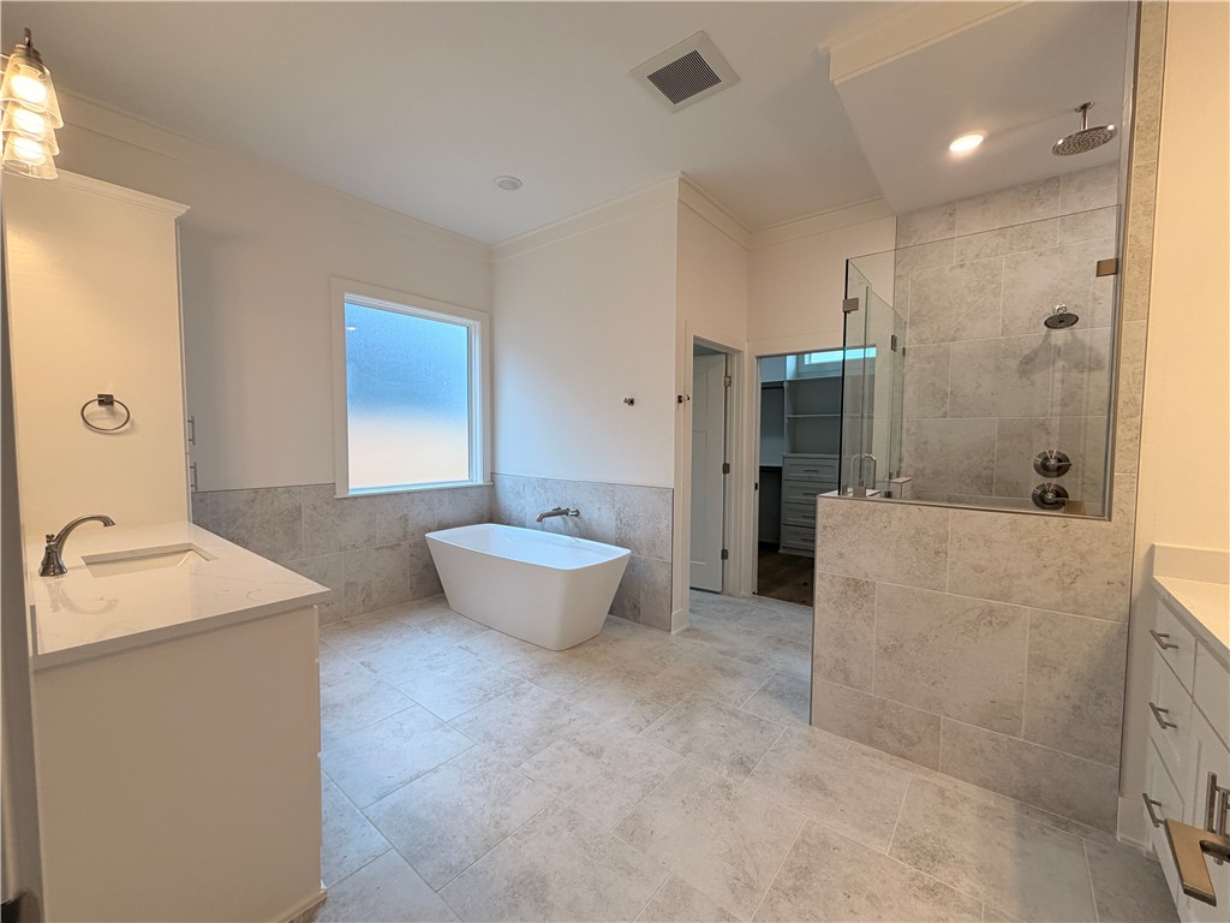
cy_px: 462
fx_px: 497
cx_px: 615
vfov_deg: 85.7
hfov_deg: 102.1
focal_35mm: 14
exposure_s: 1/120
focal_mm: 2.22
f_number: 2.2
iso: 125
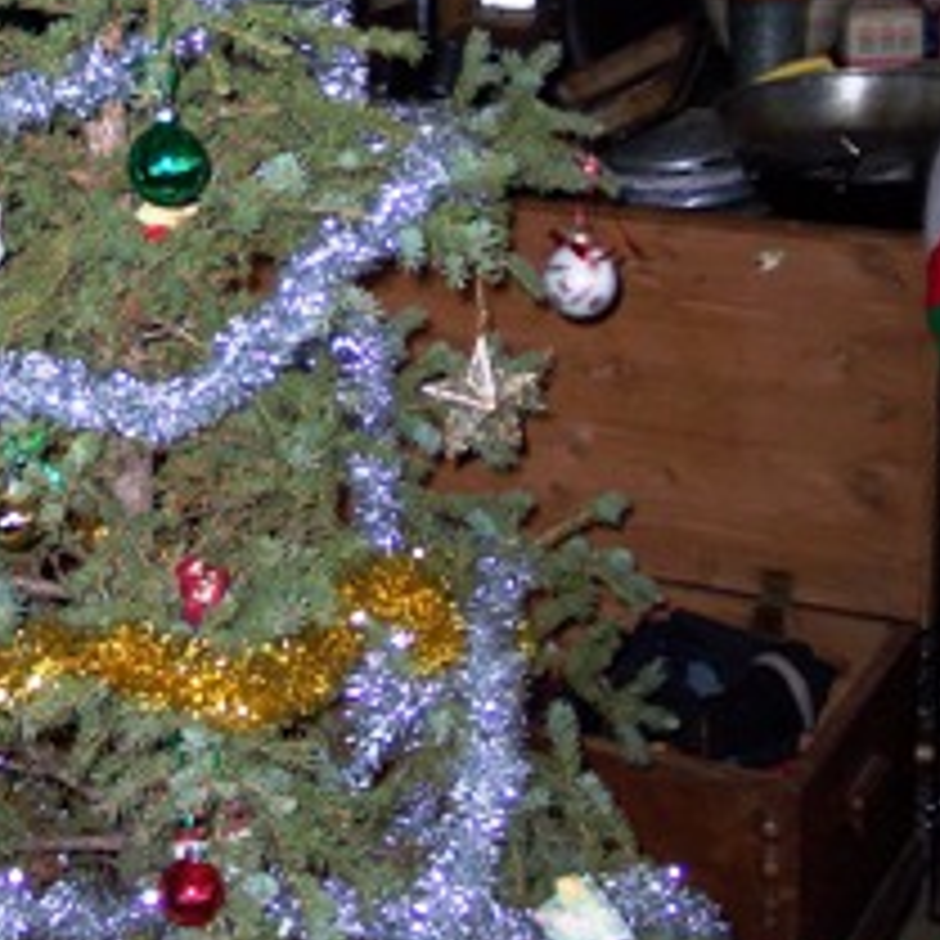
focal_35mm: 72
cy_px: 72
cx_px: 202
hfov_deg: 23.7
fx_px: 2212
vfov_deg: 23.3
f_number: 2.8
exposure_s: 1/30
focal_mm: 8
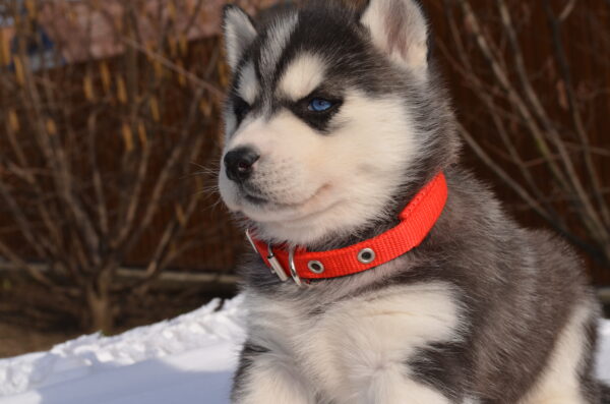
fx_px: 1141
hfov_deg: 29.9
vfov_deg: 20.1
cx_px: 305
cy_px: 202
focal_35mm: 68
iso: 100
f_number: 11
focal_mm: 45
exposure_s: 1/200
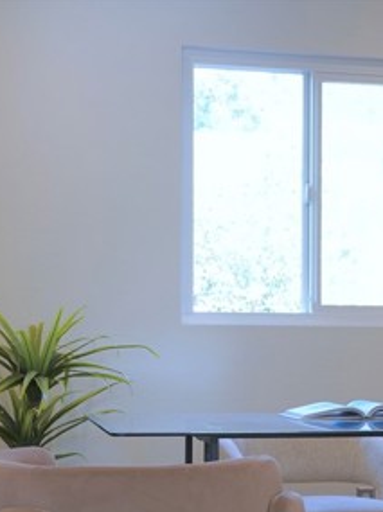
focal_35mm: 80
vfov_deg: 24.2
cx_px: 289
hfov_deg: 18.3
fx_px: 1183
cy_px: 380
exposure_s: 1/60
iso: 320
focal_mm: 25
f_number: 4.5
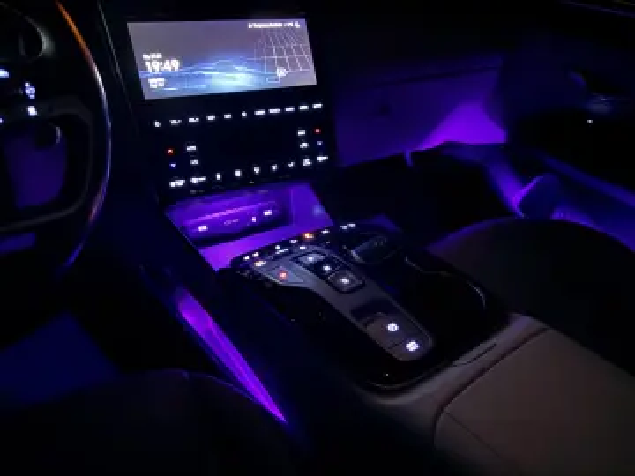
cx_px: 318
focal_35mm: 24
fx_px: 440
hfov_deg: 71.6
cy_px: 238
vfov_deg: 56.8
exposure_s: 1/2
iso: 6400
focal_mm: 6.76
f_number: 1.78
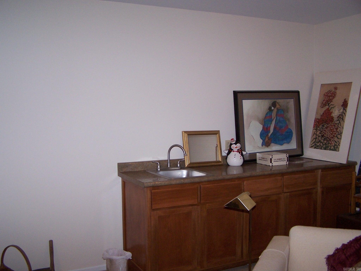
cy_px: 136
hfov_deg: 49.0
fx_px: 396
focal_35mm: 38
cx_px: 180
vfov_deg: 37.7
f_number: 2.8
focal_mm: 6.3
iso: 140
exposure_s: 1/60
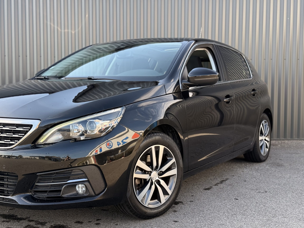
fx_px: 422
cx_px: 152
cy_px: 114
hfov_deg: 39.7
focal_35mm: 48
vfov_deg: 30.3
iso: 100
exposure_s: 1/592
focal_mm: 6.76
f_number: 1.78
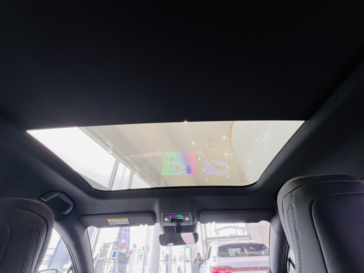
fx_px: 137
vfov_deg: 89.9
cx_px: 182
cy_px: 136
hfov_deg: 106.2
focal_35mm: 13
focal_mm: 1.57
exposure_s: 1/99
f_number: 1.8
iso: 100
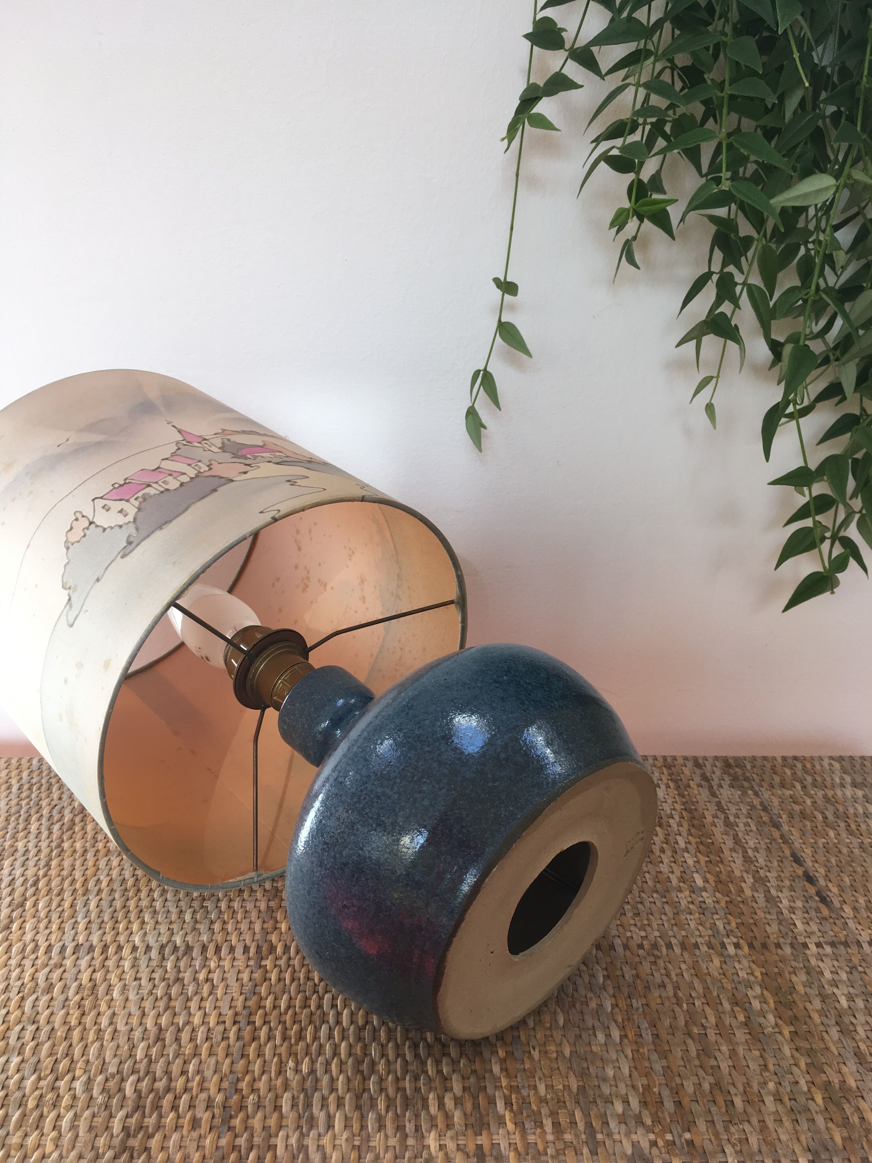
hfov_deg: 48.2
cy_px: 582
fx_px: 974
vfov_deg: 61.7
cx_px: 436
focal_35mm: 29
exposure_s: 1/100
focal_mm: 4.15
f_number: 2.2
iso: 25
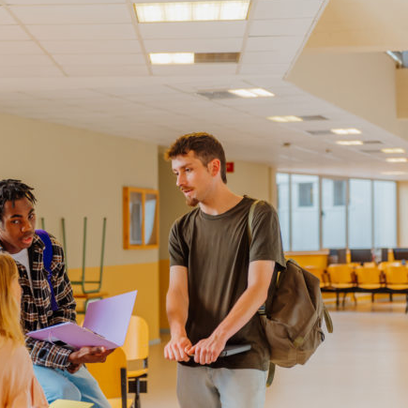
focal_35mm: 93
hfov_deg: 18.6
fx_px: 1240
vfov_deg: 18.7
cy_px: 213
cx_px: 130
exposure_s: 1/250
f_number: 2.8
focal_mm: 62
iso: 800
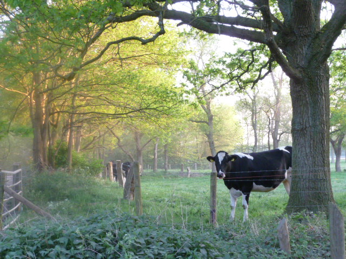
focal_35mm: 52
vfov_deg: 28.0
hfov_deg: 36.8
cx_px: 173
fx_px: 520
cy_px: 130
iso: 320
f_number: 3.8
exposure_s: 1/40
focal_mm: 8.5
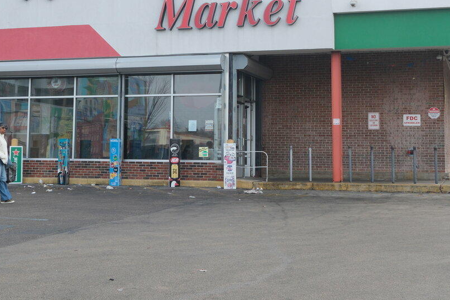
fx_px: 812
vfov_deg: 20.7
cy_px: 59
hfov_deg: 31.0
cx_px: 204
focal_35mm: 65
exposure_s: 1/125
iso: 400
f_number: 10
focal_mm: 23
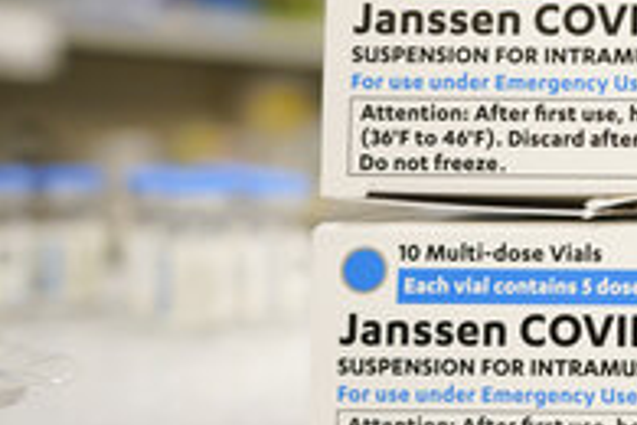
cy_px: 103
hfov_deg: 26.8
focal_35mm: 63
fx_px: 1115
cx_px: 833
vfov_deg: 21.4
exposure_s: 1/125
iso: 640
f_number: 3.5
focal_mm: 24
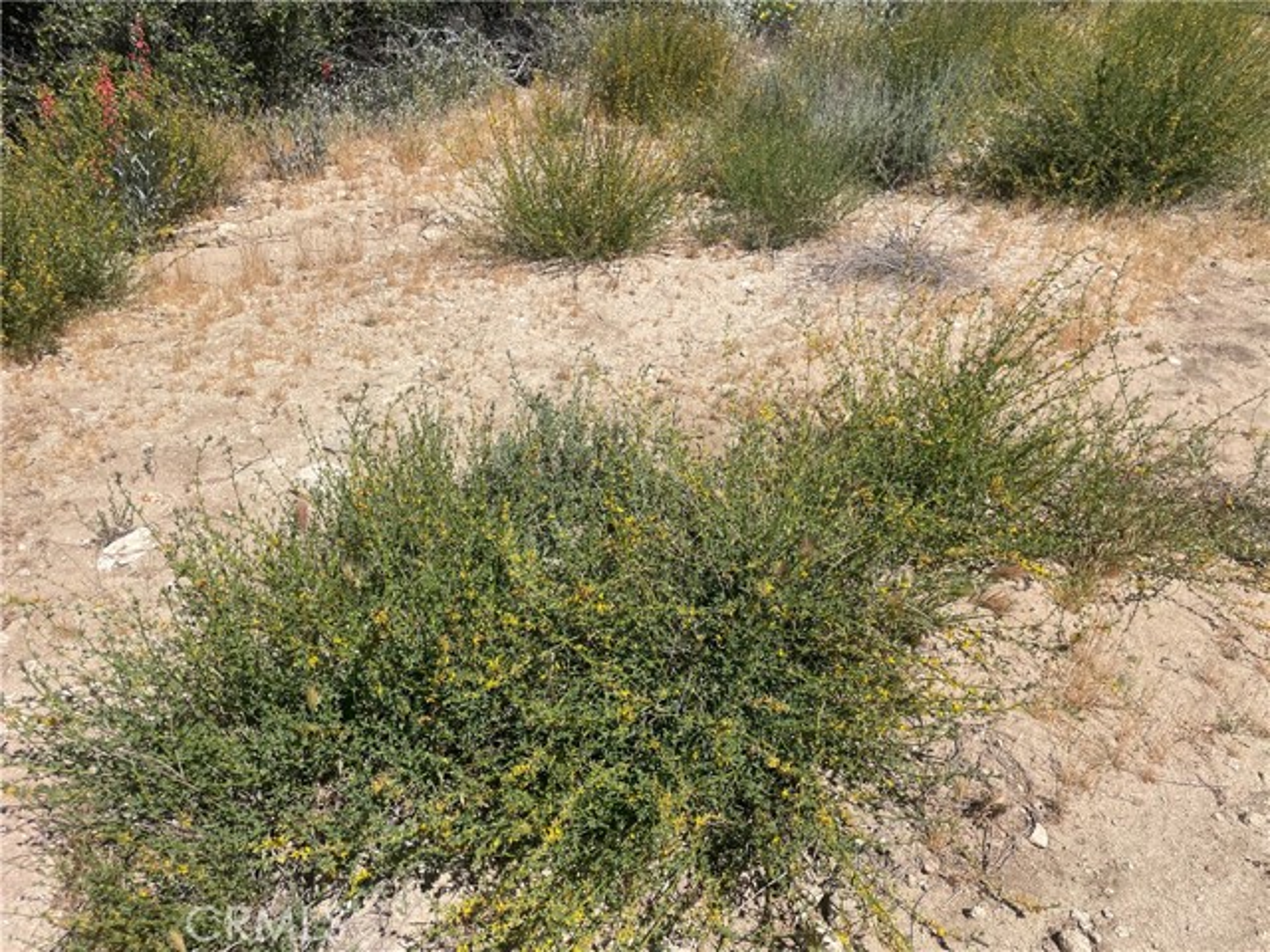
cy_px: 476
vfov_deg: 53.1
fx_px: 954
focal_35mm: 26
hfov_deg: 67.3
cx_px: 635
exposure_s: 1/4464
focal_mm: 4.2
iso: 32
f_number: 1.6
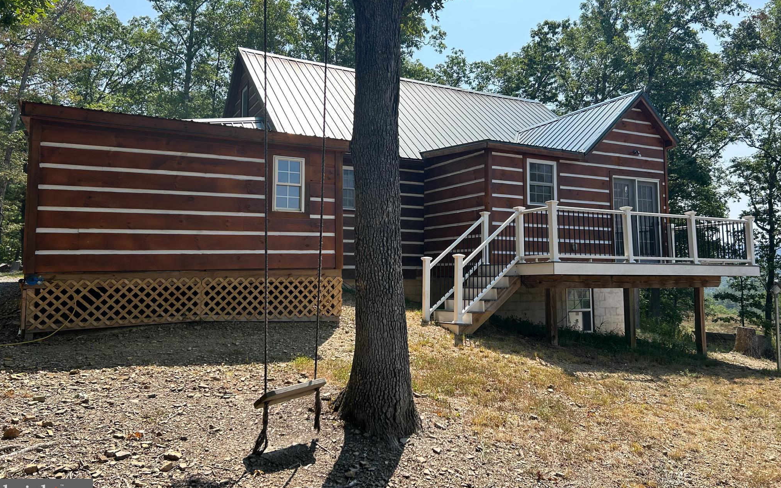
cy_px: 213
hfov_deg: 66.5
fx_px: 596
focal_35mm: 28
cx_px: 393
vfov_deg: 44.4
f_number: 1.5
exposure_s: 1/2165
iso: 50
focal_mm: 5.7
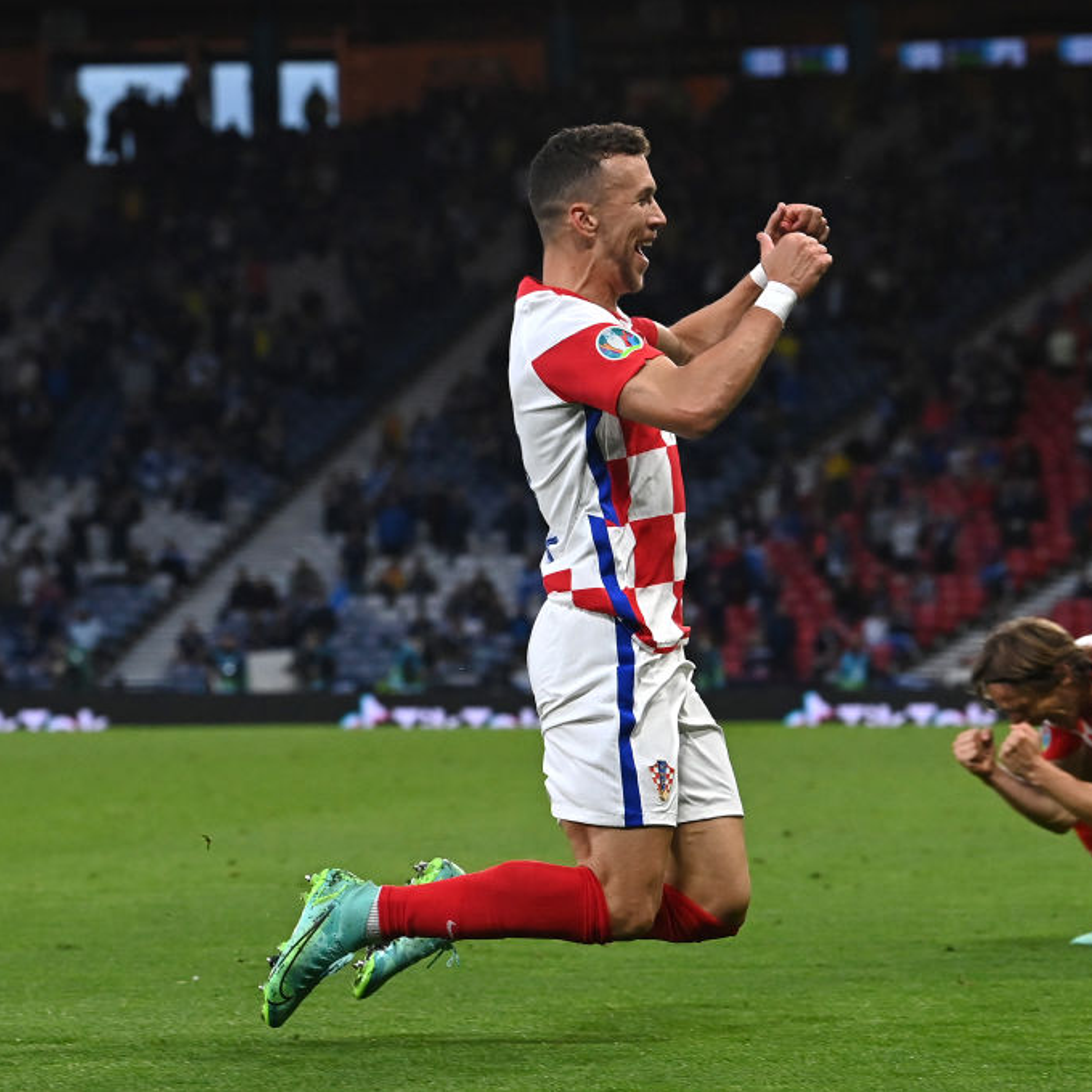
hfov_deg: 10.9
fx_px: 5710
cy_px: 545
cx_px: 819
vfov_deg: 10.9
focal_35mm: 160
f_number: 5
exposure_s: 1/1600
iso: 3200
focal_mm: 125
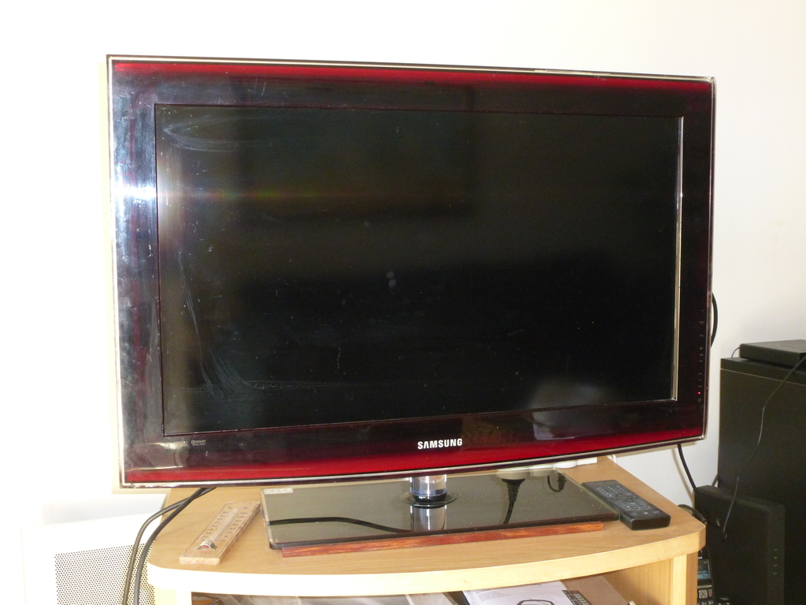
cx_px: 403
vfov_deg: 35.1
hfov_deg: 45.8
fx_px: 955
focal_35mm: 41
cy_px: 302
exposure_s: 1/60
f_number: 3.9
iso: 800
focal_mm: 7.4
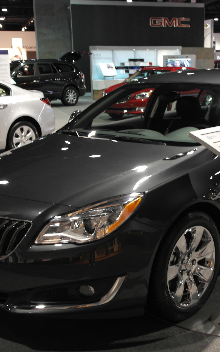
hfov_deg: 25.6
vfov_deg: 40.3
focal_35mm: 50
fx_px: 480
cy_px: 191
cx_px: 161
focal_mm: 20
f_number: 3.5
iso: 400
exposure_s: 1/20
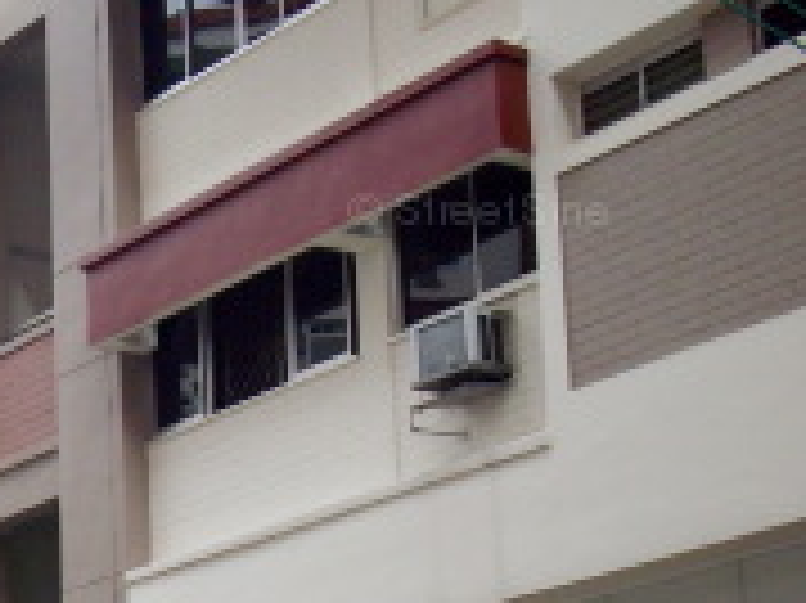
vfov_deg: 12.7
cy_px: 666
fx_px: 2653
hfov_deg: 16.4
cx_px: -216
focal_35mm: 114
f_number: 5.6
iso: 80
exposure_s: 1/200
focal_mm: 6.2
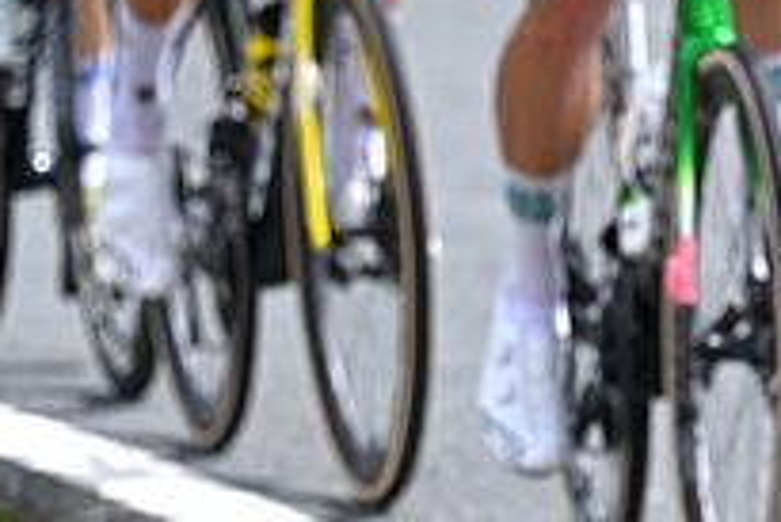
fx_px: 15175
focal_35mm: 699
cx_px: 1272
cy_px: 177
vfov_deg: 2.0
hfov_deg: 2.9
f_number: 4
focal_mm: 140
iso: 250
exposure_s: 1/2000
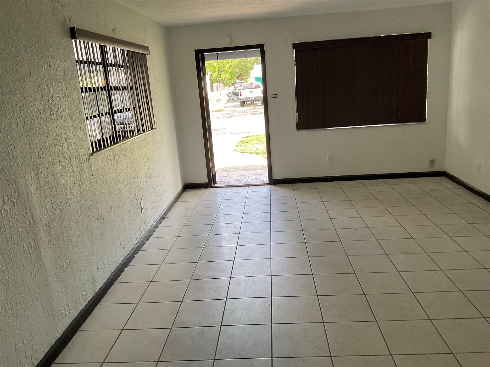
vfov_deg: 48.2
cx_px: 245
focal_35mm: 29
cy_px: 184
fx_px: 411
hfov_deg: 61.7
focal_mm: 3
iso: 40
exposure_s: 1/122
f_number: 1.8
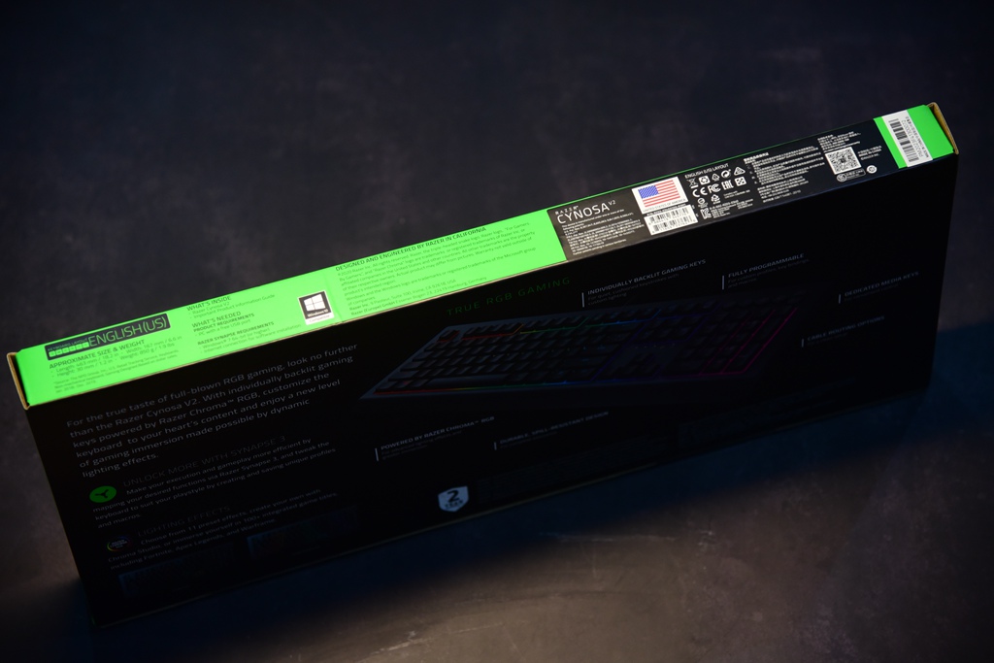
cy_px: 332
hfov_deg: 20.4
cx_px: 497
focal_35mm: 100
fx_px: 2761
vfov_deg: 13.7
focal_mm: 100
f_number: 4
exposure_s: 1/40
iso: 1600
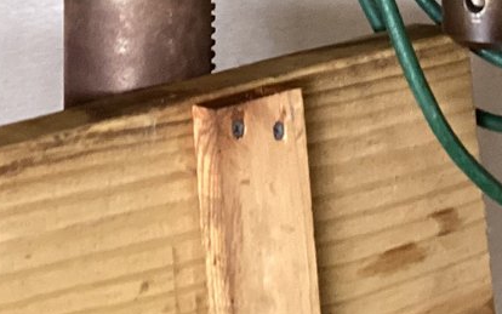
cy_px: -322
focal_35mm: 120
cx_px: 284
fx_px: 1642
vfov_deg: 10.1
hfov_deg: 17.4
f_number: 2.4
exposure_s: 1/60
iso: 250
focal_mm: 3.3
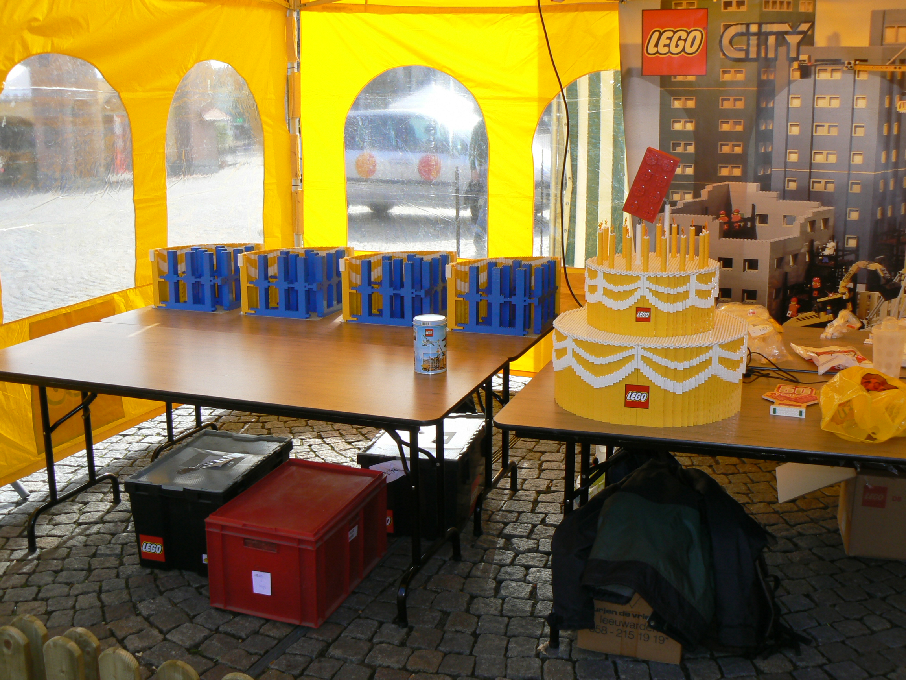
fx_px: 942
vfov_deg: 39.7
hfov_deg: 51.4
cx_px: 453
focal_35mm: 36
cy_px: 340
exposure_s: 1/160
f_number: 5.6
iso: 80
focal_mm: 6
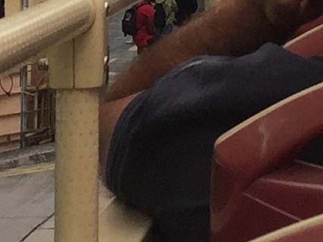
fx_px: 2090
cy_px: -535
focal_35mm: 224
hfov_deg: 8.8
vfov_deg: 6.0
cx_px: 328
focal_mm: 4.15
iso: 32
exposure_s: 1/842
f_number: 2.2
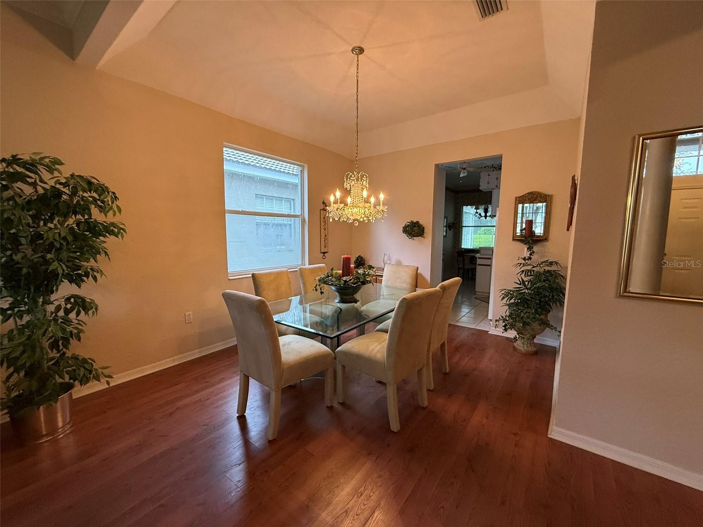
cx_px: 352
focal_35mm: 14
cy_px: 264
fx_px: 284
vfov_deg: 85.7
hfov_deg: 102.1
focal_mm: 2.22
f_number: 2.2
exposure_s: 1/120
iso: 320
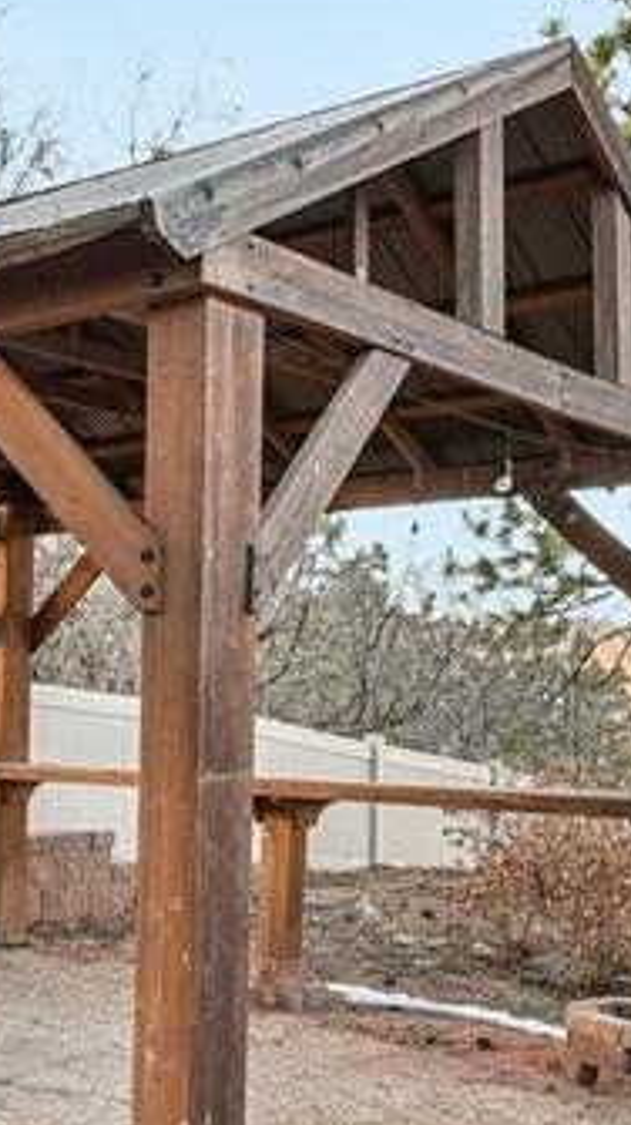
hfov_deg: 22.6
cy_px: 665
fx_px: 1430
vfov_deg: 42.7
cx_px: -154
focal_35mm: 48
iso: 800
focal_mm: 10
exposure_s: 1/20
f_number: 8
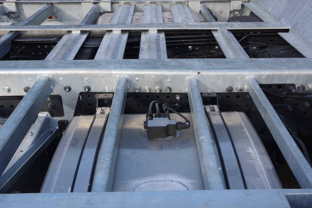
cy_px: 102
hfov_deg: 45.4
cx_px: 157
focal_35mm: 43
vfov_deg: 31.2
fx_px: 373
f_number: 22
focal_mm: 28
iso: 800
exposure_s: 1/60
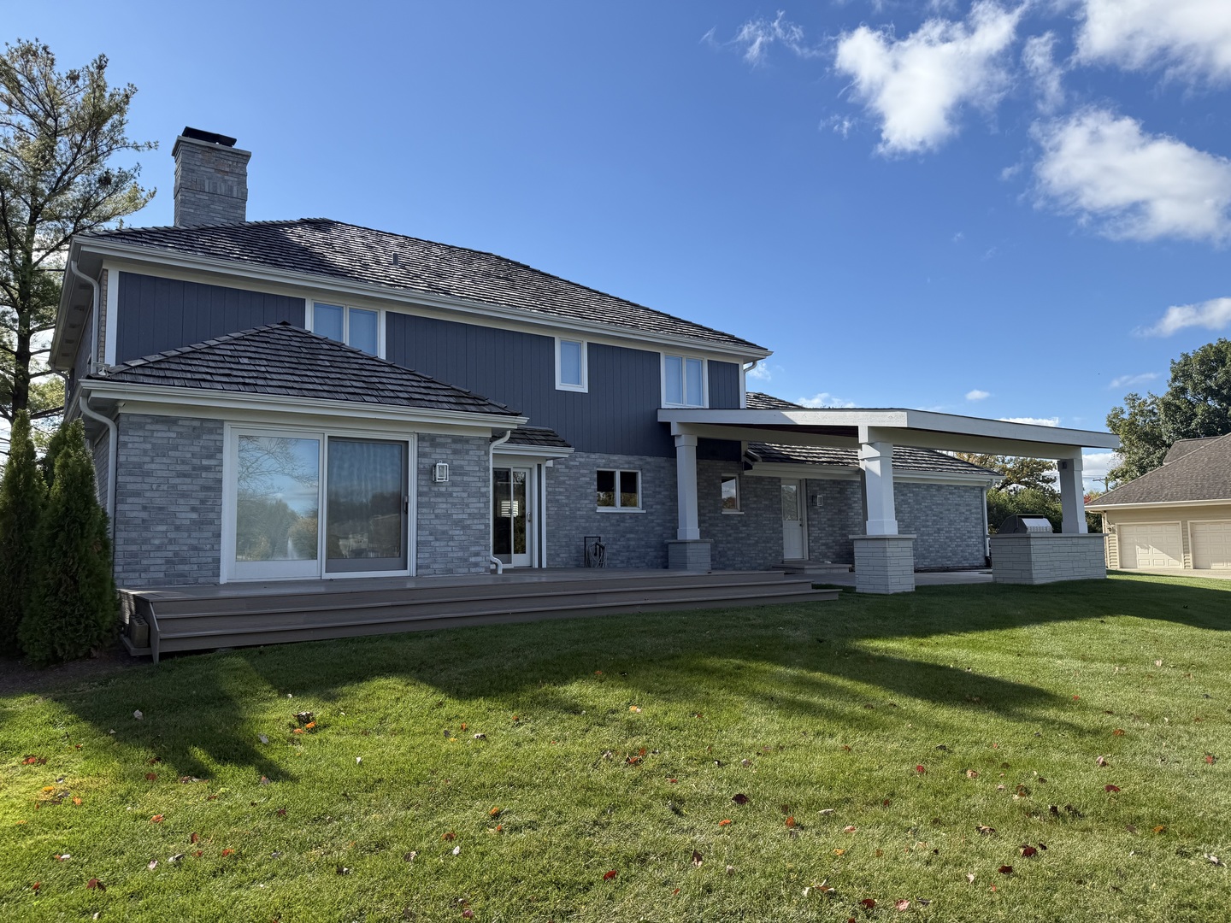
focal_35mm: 24
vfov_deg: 56.8
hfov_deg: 71.6
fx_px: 853
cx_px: 616
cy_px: 462
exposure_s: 1/3145
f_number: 1.78
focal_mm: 6.76
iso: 80
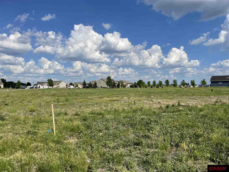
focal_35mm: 26
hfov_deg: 67.3
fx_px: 172
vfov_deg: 53.1
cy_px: 86
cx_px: 114
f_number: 1.6
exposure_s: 1/5814
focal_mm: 4.2
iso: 32
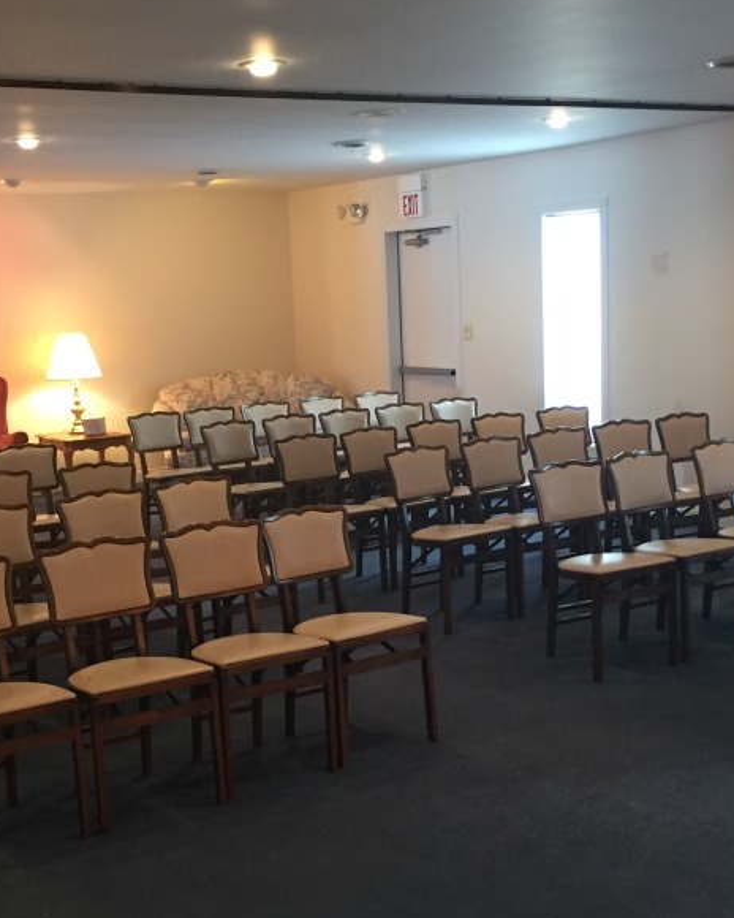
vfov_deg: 37.2
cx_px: 343
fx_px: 1358
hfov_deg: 30.2
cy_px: 546
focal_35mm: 50
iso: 160
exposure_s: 1/30
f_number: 2.2
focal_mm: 4.15
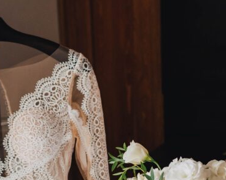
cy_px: 189
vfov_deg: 12.2
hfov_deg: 15.4
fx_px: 836
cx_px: 108
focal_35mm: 125
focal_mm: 50
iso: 1000
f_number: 3.2
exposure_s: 1/160
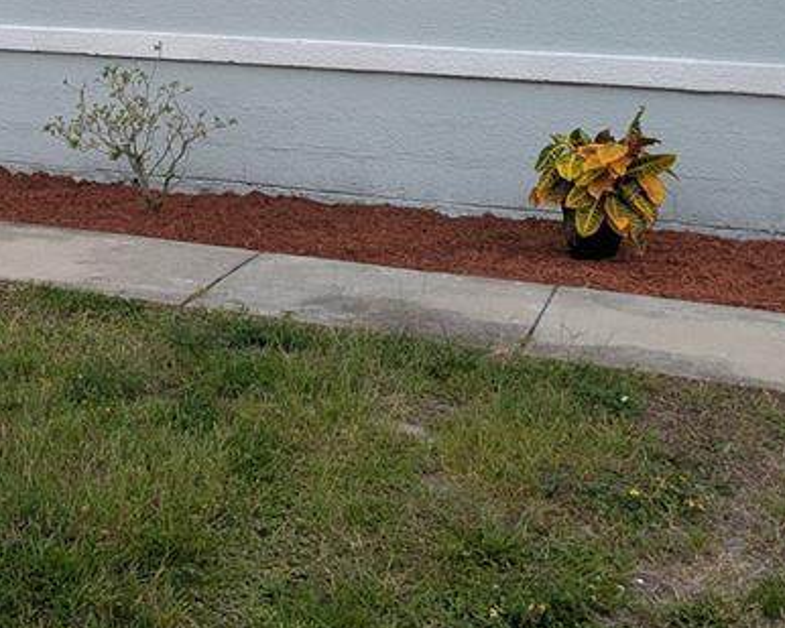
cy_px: 18
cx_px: 189
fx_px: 1441
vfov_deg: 23.7
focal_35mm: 62
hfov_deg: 29.9
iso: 48
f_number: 1.85
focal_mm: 6.81
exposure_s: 1/1490
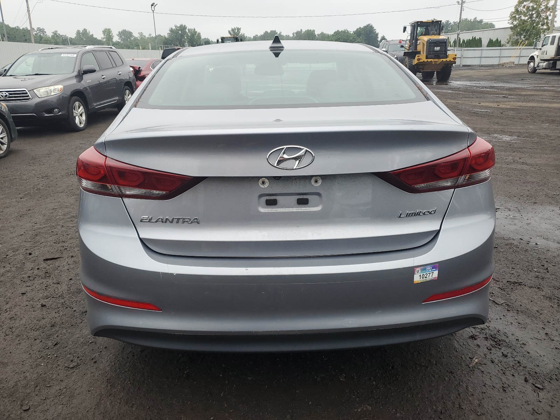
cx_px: 280
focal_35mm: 26
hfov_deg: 67.3
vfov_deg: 53.1
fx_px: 421
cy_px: 210
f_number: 1.5
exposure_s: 1/455
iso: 50
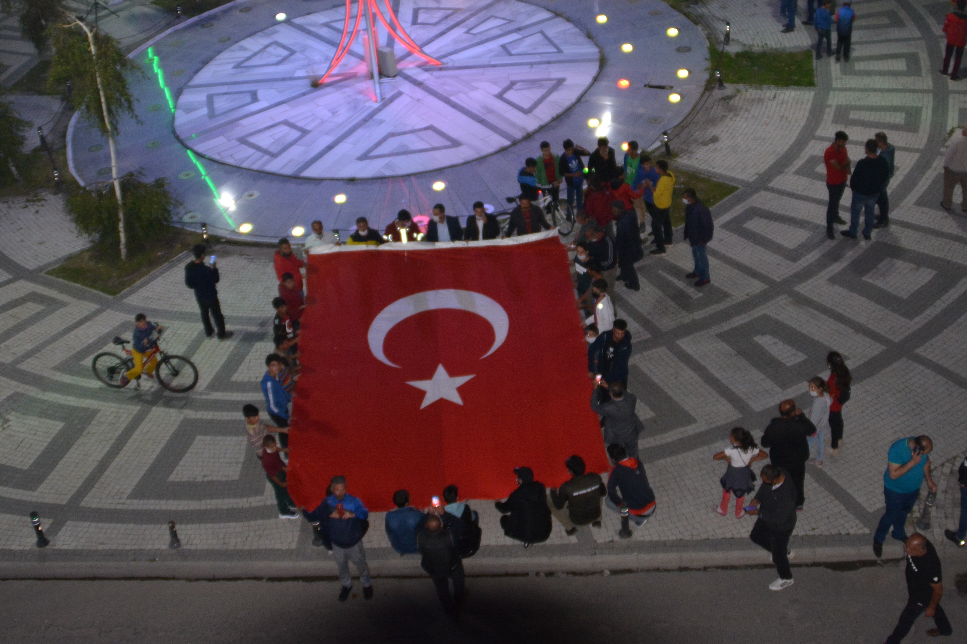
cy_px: 148
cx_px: 425
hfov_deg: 38.8
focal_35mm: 51
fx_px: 1370
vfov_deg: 26.1
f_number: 3.5
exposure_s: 1/60
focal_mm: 22
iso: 1250
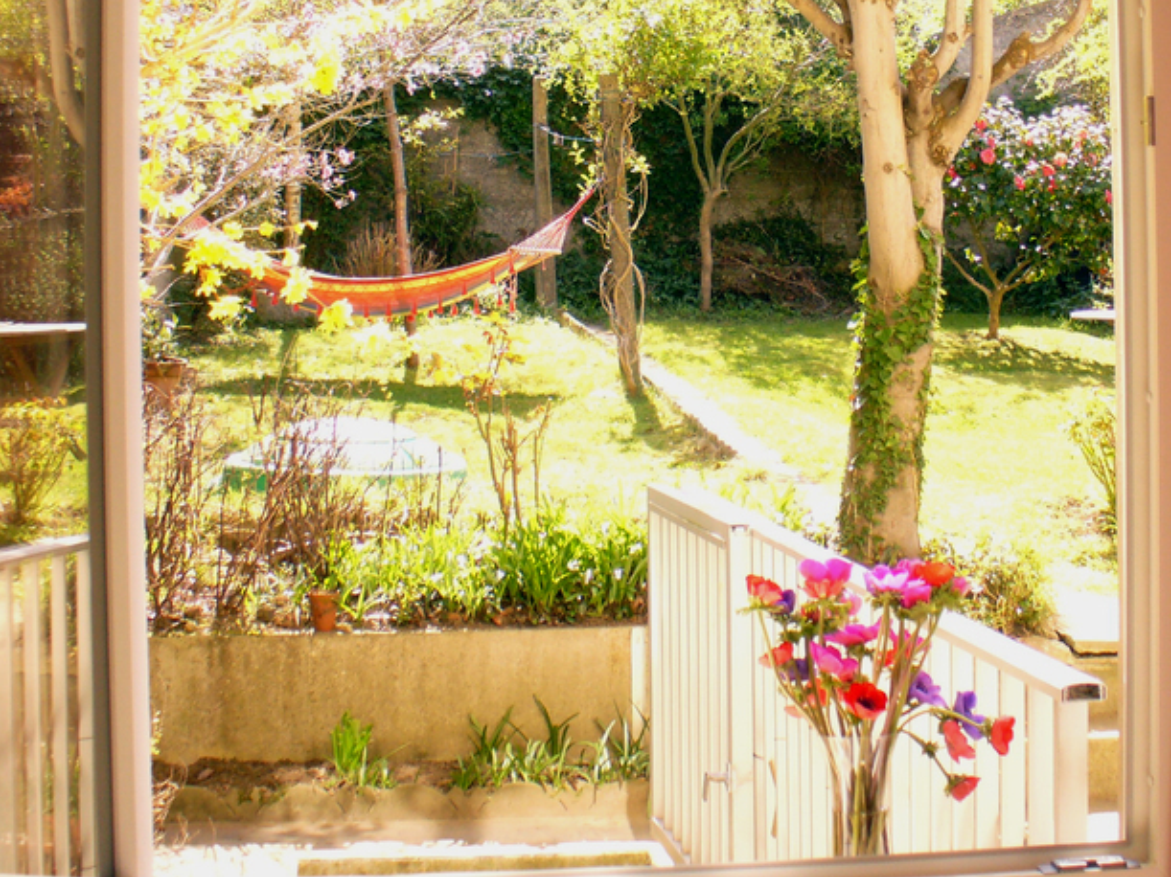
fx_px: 2097
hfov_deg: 31.1
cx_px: 715
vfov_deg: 23.5
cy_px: 257
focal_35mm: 62
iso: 80
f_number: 2.8
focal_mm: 6.1
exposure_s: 1/125
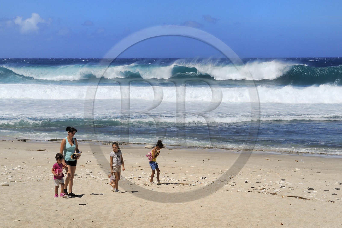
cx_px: 171
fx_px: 665
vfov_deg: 19.4
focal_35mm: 70
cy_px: 114
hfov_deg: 28.8
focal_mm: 70
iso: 200
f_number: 20
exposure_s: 1/250
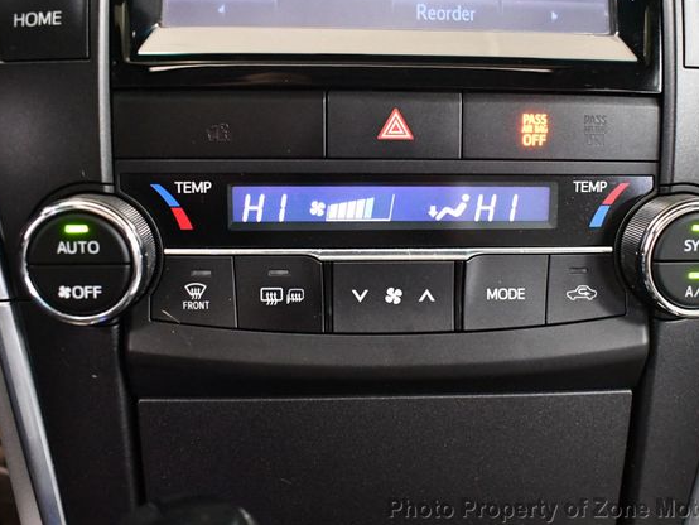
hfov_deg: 46.8
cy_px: 262
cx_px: 372
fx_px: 808
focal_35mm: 40
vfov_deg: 36.0
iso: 6400
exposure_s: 1/60
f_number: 3.5
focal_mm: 18
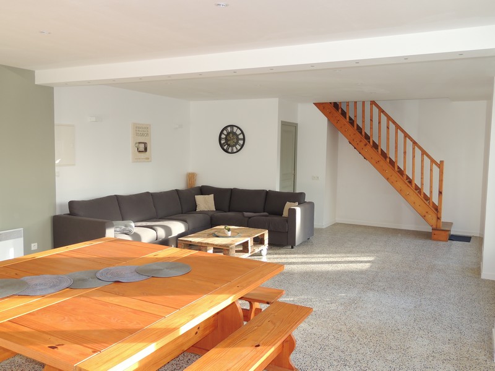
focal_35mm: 30
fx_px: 429
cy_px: 186
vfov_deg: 46.8
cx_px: 248
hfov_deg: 60.0
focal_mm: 5.3
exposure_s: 1/60
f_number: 3.1
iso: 100
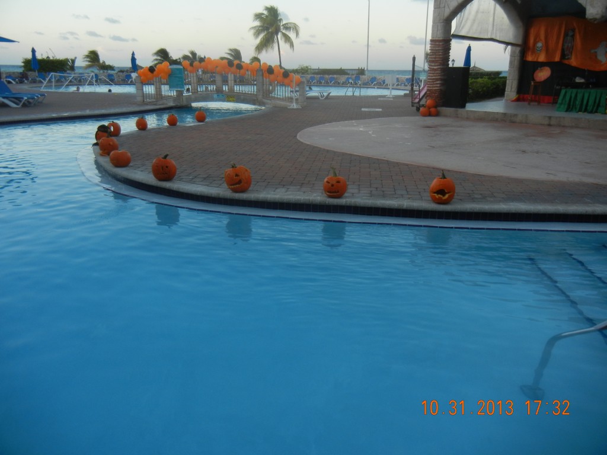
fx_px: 526
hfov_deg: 60.0
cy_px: 228
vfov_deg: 46.8
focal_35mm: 30
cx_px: 304
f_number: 3.5
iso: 160
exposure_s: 1/81.5
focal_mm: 5.4
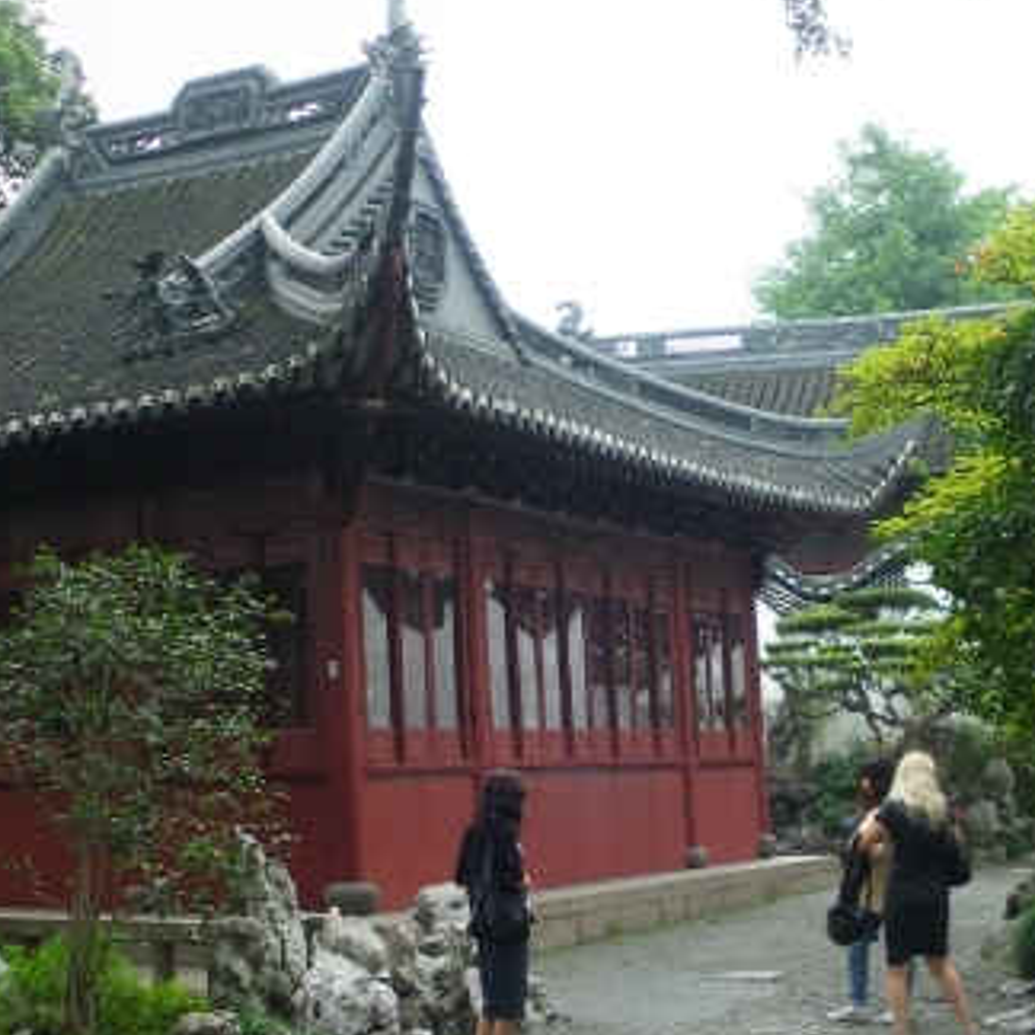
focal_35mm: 59
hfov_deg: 29.0
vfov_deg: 29.0
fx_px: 1996
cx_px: 585
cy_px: 617
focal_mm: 6.3
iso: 160
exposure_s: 1/50
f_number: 3.5
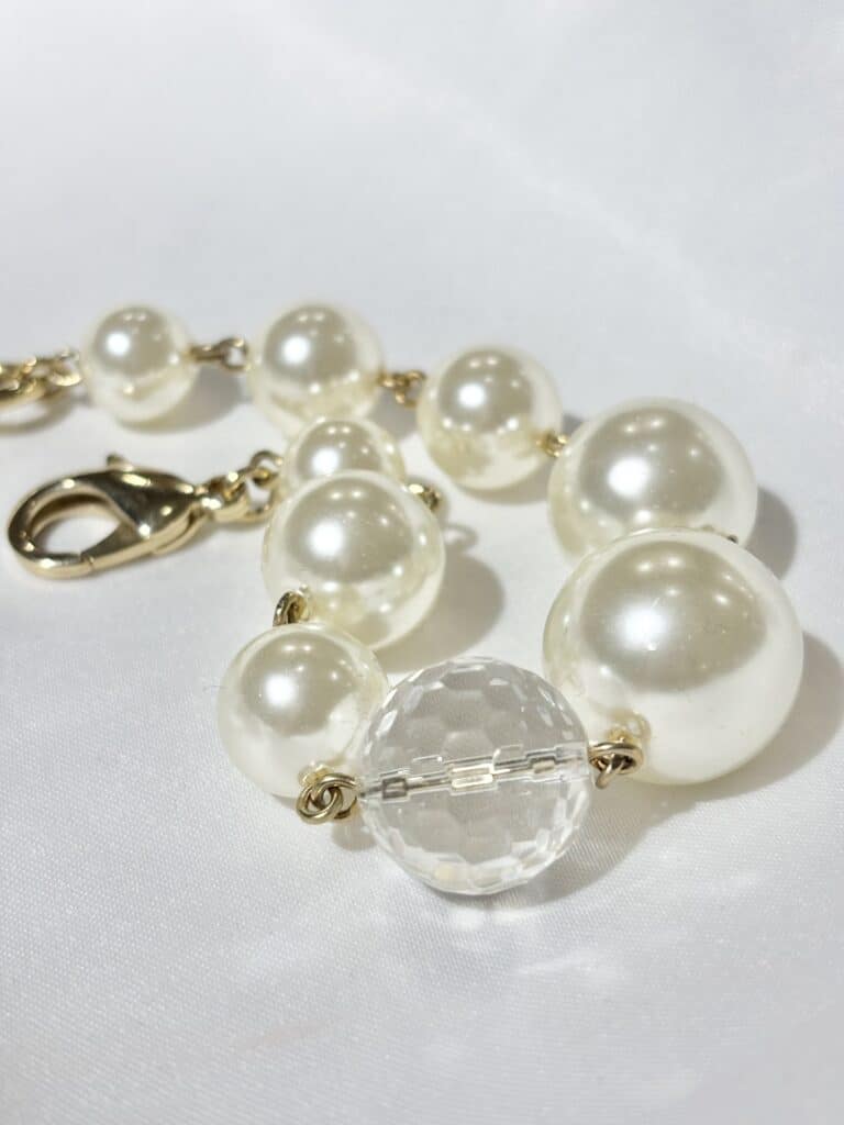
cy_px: 562
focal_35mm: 52
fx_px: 1690
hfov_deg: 28.0
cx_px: 422
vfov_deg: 36.8
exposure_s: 1/278
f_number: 1.6
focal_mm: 5.96
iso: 32
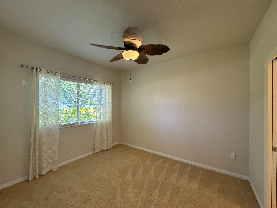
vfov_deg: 85.7
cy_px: 104
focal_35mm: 14
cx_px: 138
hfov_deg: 102.1
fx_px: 112
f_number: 2.2
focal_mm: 2.22
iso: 200
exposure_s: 1/120
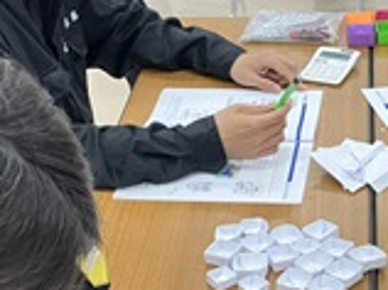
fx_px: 1018
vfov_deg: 15.8
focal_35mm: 91
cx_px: 334
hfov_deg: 21.2
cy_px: 315
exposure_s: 1/50
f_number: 1.8
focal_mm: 3.99
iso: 64
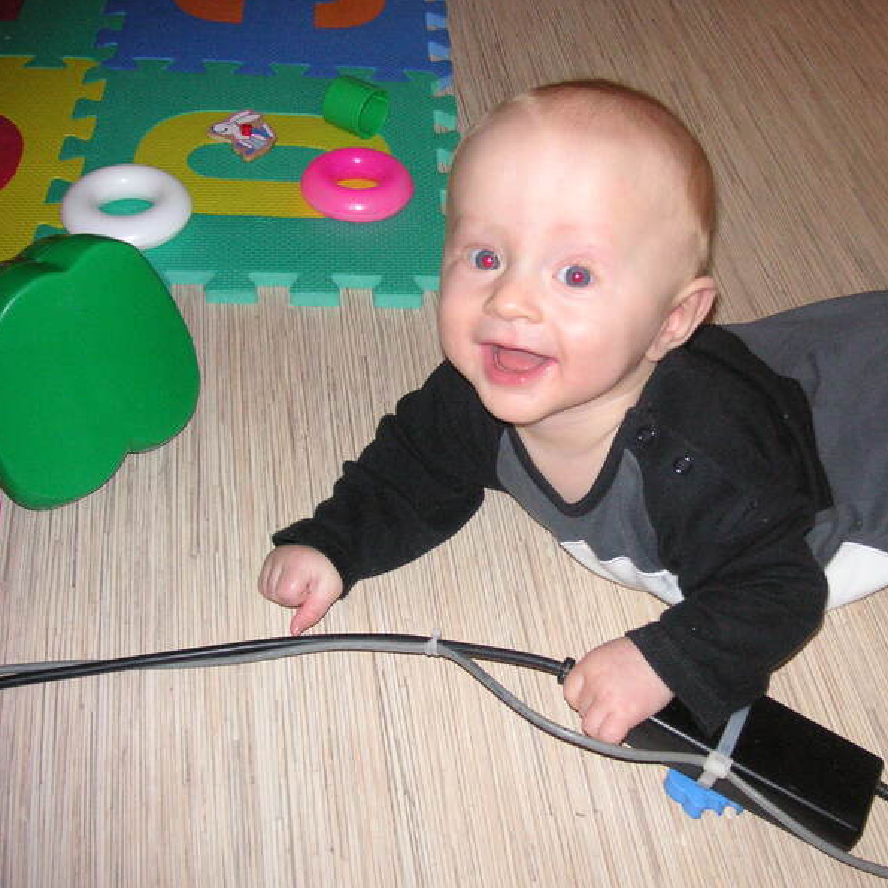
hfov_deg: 38.1
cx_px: 564
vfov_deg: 38.3
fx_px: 1277
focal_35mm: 44
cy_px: 443
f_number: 2.8
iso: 160
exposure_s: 1/45
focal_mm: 6.1
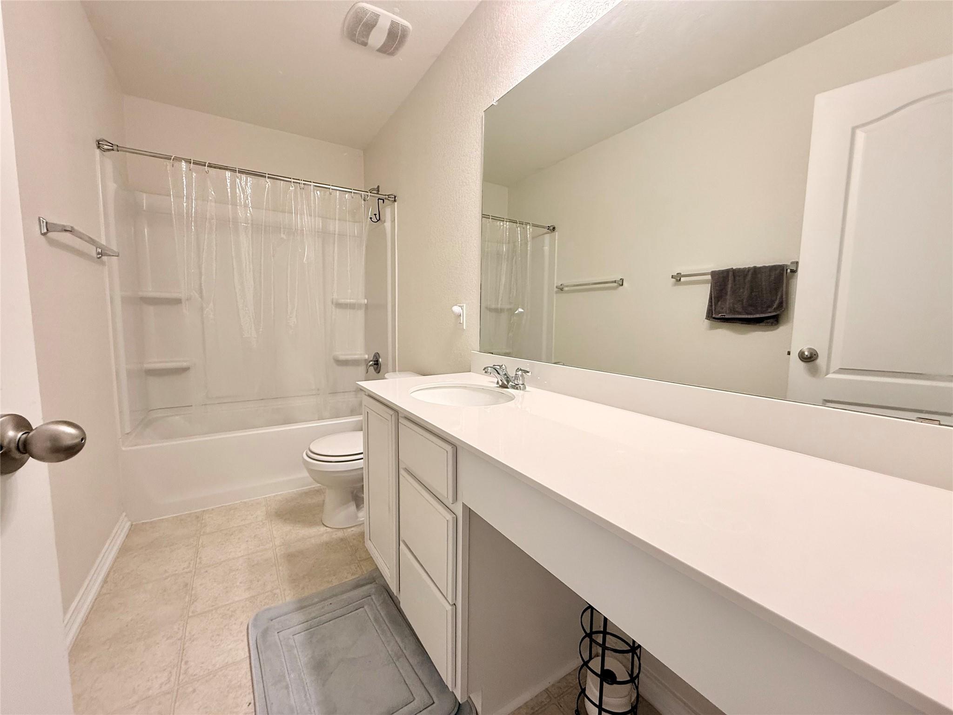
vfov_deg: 85.7
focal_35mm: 14
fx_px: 385
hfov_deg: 102.1
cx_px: 476
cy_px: 358
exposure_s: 1/120
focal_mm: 2.22
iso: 160
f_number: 2.2
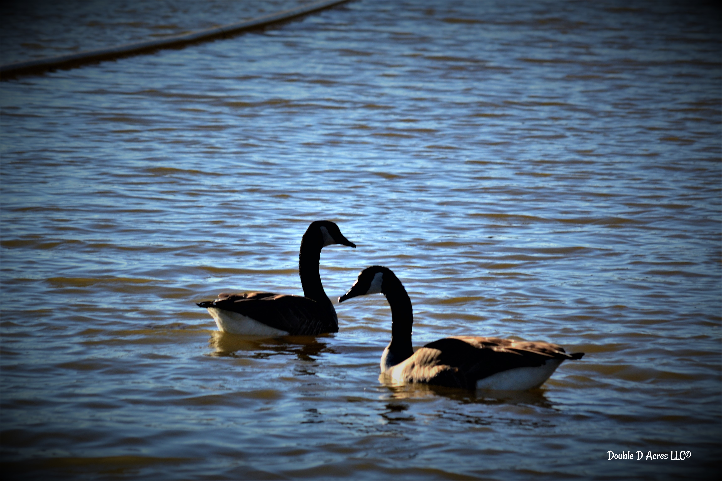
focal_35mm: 300
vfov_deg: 4.6
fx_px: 6016
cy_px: 240
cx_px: 361
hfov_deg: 6.9
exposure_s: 1/400
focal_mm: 200
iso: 400
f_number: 11
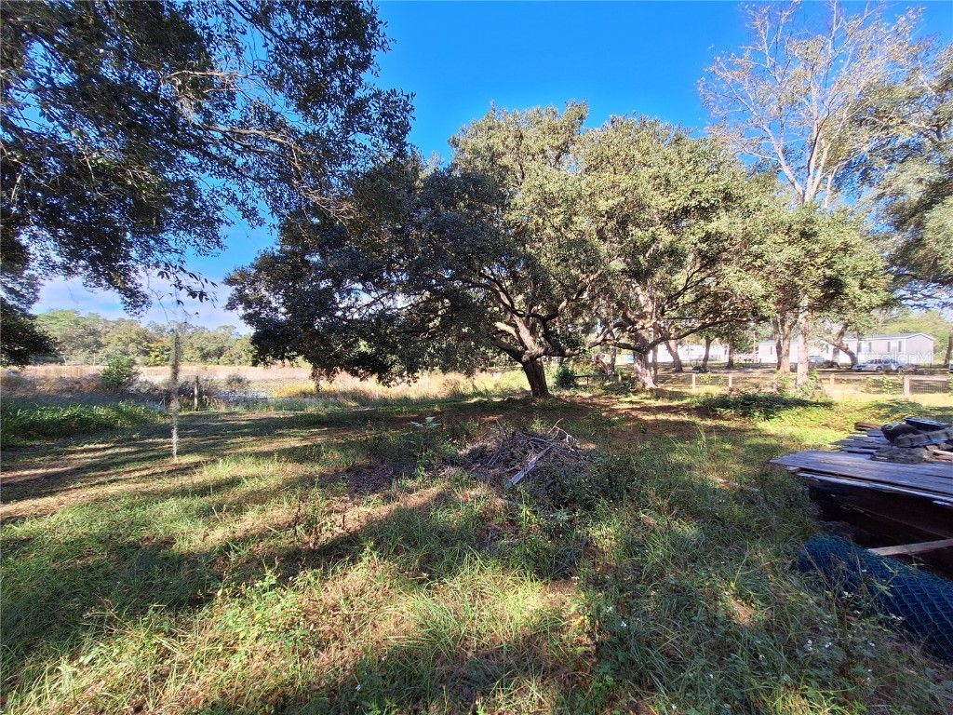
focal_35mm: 13
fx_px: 358
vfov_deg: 89.9
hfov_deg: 106.2
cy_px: 358
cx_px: 476
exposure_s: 1/419
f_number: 2.2
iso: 40
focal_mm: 1.74
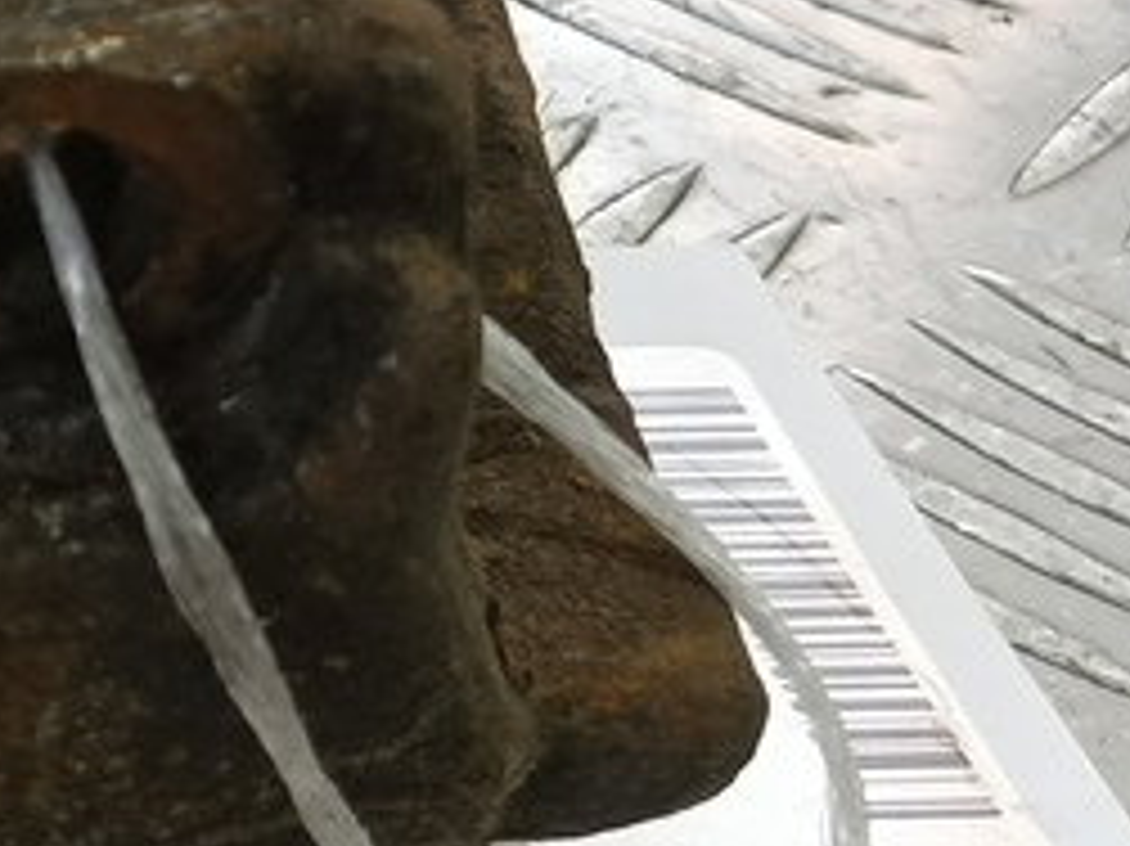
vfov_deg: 15.2
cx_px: -720
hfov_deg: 17.9
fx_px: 3067
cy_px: -162
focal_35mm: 94
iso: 90
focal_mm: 4.11
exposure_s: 1/50
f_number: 1.6
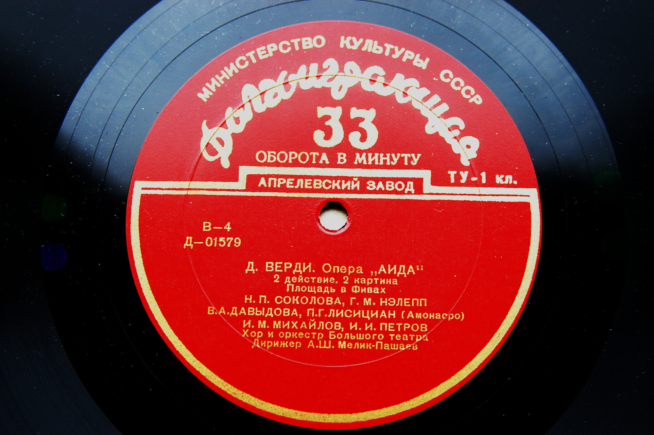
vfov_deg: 25.7
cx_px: 327
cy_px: 218
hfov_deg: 37.9
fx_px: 953
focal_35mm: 52
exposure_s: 1/45
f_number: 3.5
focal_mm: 35
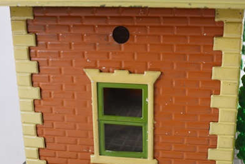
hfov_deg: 36.2
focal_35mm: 55
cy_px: 96
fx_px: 374
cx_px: 138
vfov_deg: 24.6
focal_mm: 24
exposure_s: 1/125
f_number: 5.6
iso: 400
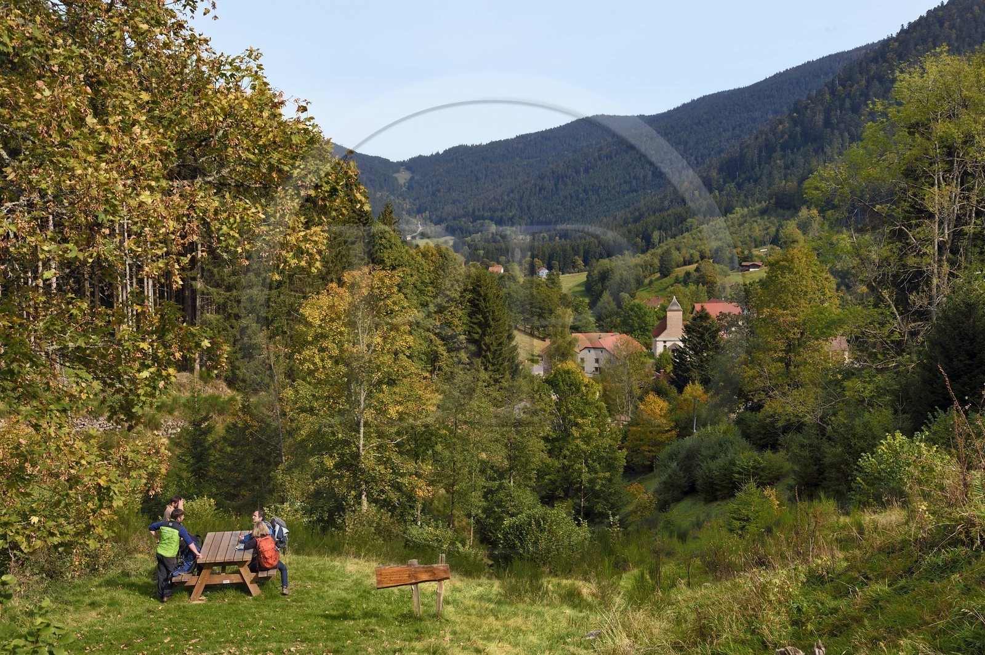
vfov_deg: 28.0
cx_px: 492
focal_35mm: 48
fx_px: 1313
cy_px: 328
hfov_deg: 41.1
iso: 200
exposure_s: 1/250
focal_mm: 48
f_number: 10
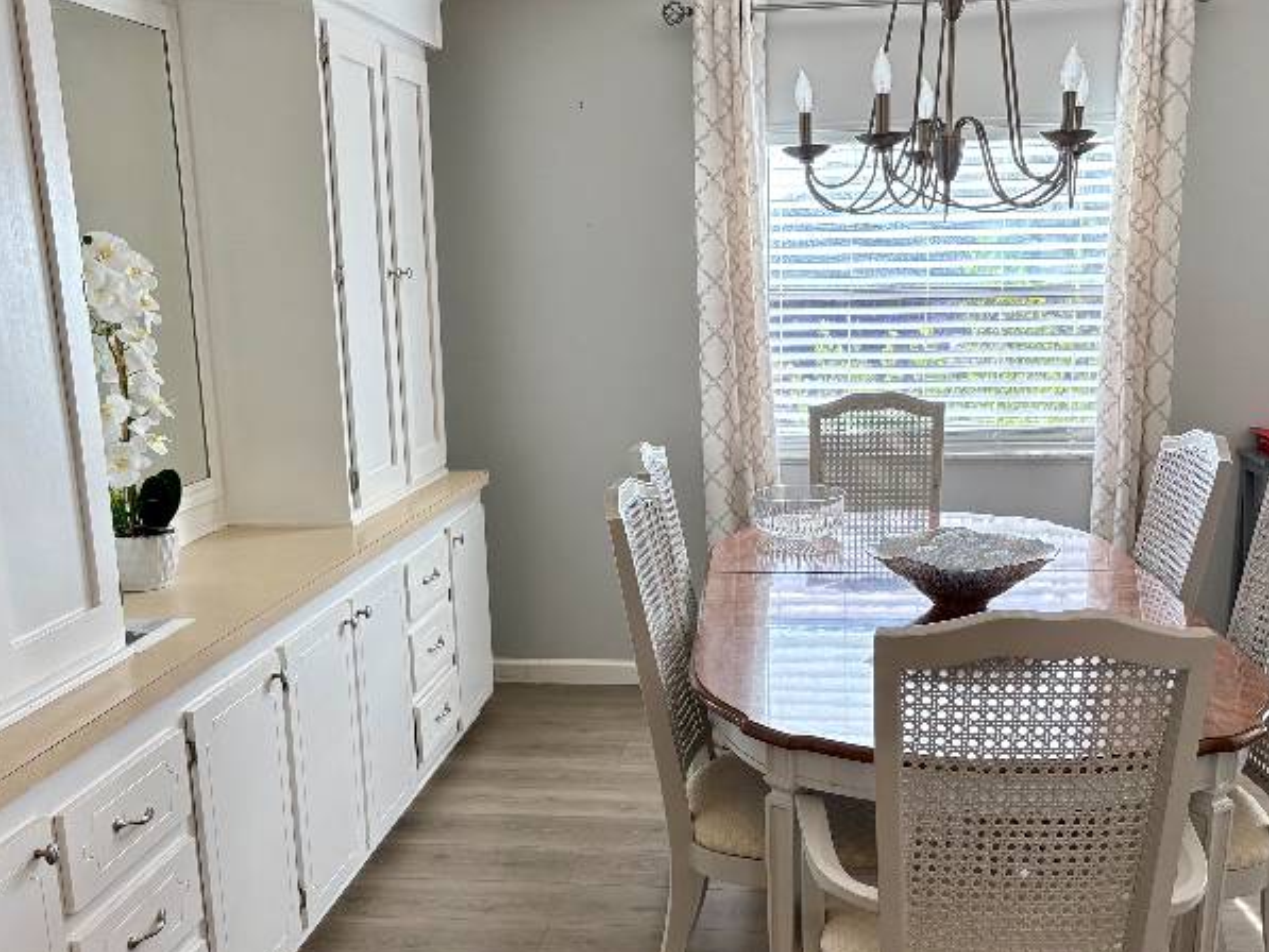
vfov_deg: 38.4
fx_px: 1357
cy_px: 605
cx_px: 657
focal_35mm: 37
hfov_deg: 50.1
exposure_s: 1/147
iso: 125
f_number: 1.6
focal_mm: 5.96
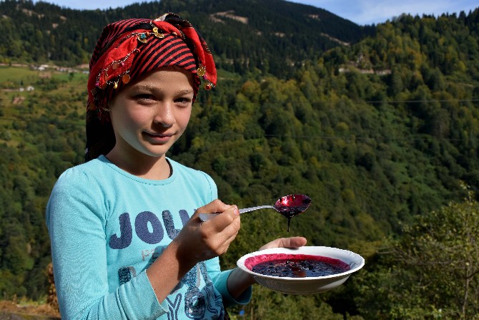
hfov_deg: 53.1
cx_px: 240
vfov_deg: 36.9
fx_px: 479
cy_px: 160
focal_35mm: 36
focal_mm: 24
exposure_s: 1/500
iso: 250
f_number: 8
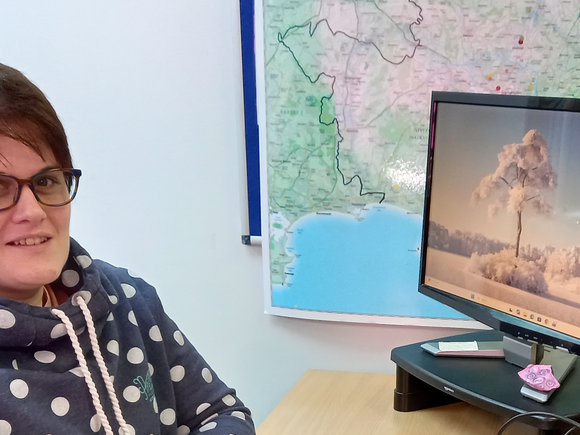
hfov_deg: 34.3
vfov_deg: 25.0
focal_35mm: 56
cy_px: 422
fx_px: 938
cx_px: 339
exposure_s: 1/25
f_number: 2
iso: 200
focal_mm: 4.6
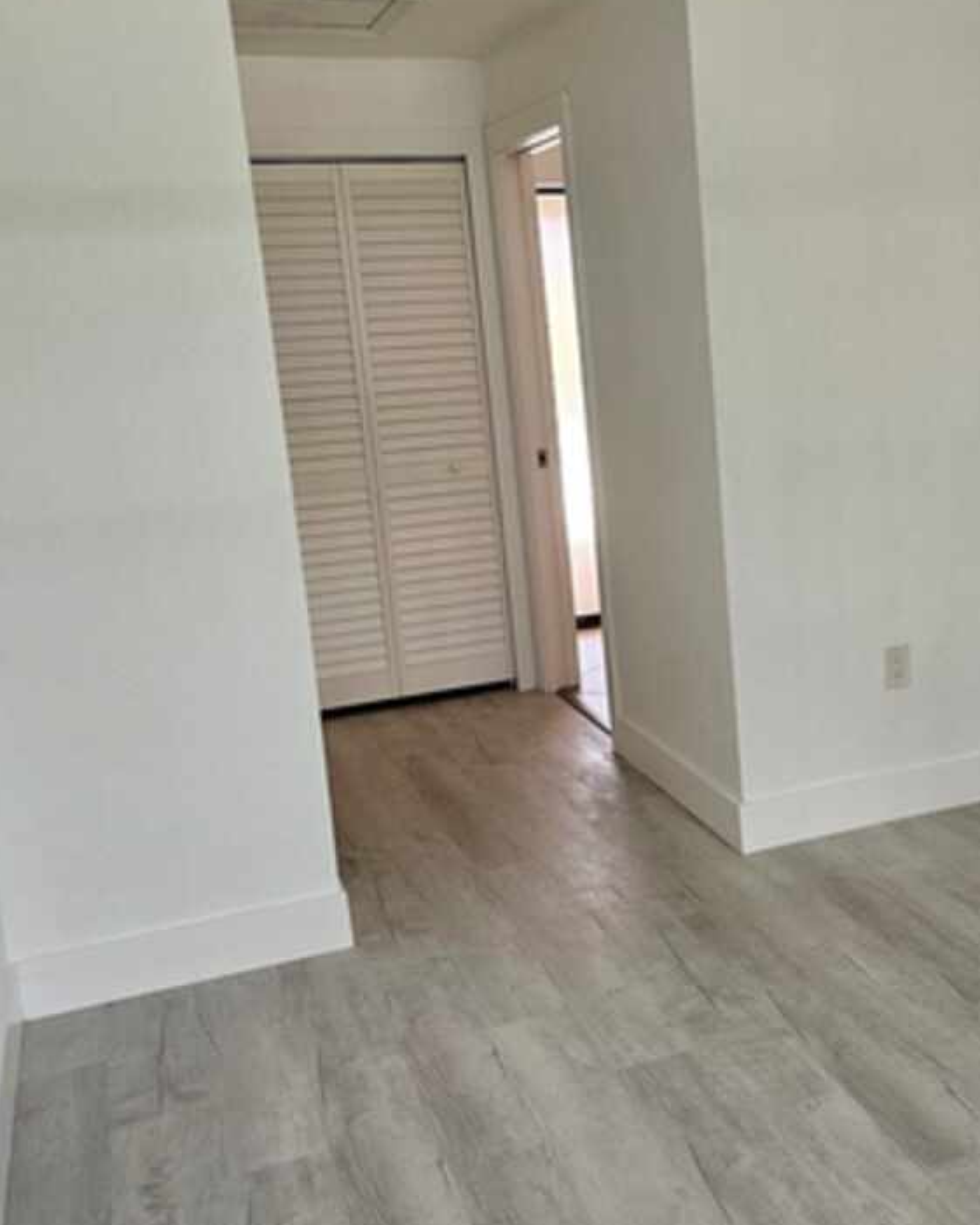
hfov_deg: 35.2
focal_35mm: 41
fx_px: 1486
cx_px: 797
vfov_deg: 44.7
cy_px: 566
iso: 100
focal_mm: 6.3
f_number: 1.7
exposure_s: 1/52
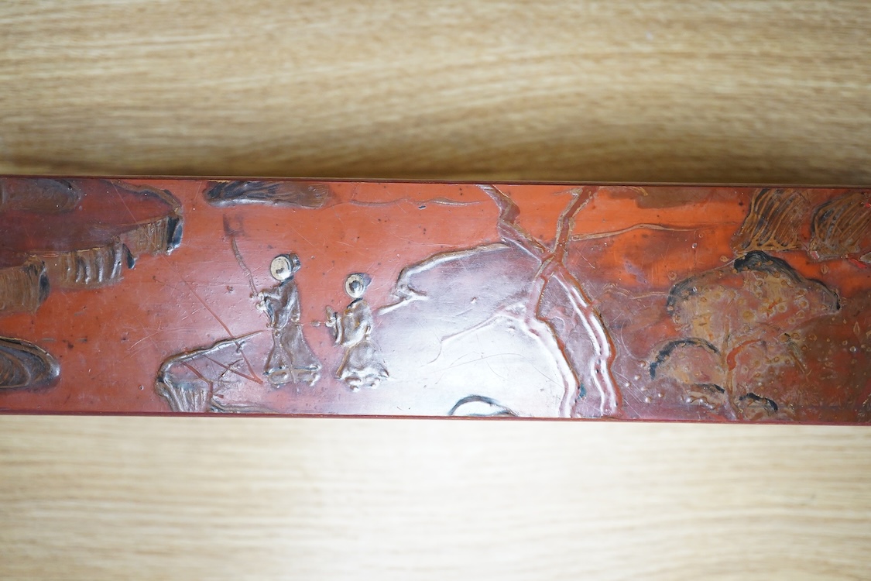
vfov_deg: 29.9
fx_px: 1089
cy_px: 290
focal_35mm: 45
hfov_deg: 43.6
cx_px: 436
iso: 2500
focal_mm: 30
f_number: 5.6
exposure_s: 1/160
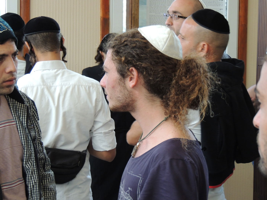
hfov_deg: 18.7
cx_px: 134
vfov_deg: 14.1
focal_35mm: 105
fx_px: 810
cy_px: 100
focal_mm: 18.7
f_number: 4.2
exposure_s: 1/60
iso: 400
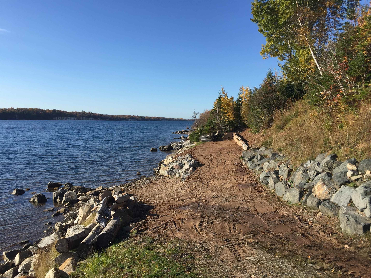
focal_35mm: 29
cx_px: 186
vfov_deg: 48.2
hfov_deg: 61.7
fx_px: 311
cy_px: 139
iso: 32
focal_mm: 4.15
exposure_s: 1/1799
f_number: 2.2
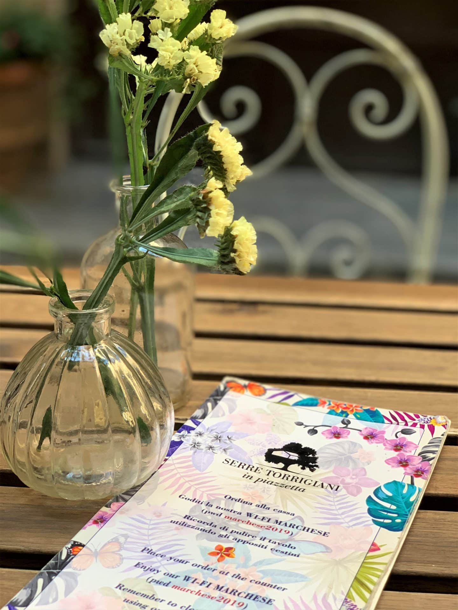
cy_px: 305
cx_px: 229
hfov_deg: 28.0
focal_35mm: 52
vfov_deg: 36.8
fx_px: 917
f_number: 2.4
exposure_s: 1/122
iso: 80
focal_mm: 6
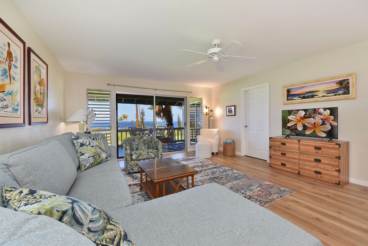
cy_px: 123
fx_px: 143
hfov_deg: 104.2
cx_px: 184
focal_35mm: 14
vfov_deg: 81.2
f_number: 16
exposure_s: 1/40
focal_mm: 14
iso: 4000
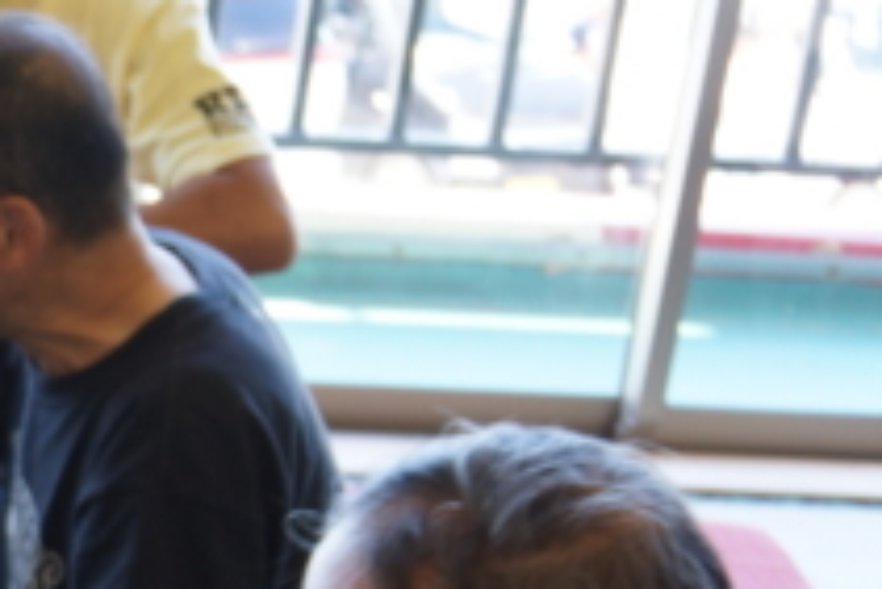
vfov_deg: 8.5
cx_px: -564
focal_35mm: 159
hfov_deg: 12.1
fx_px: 3898
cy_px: 792
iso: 250
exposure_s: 1/60
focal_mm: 28
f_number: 4.5
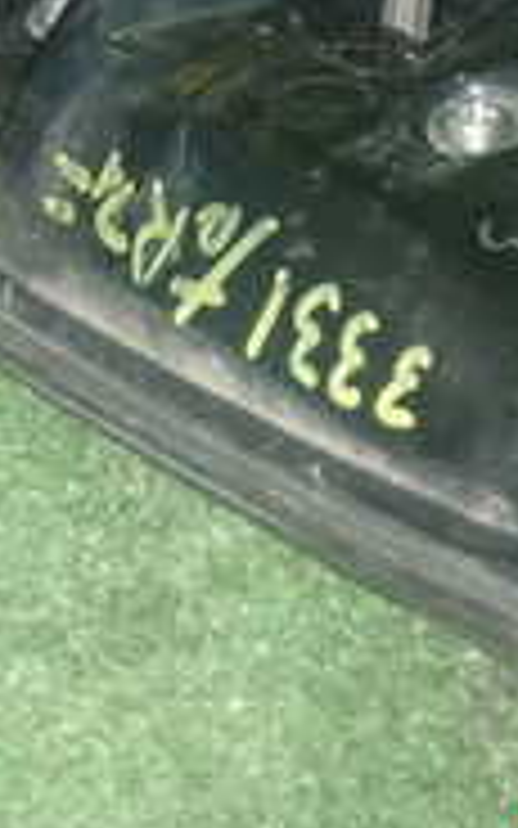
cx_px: 194
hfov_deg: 10.0
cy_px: -117
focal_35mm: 131
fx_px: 2959
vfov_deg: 15.5
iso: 800
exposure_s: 1/40
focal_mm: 6.83
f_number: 8
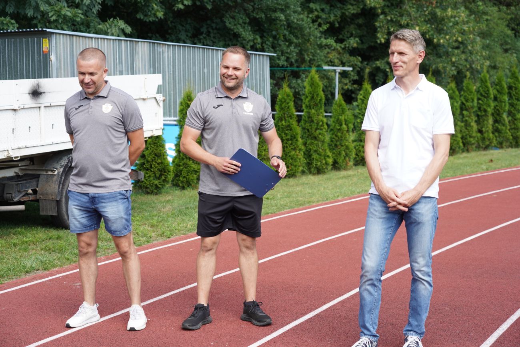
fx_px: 924
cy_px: 174
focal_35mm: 64
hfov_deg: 31.4
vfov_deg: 21.2
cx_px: 260
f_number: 4.5
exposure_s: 1/400
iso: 250
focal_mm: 64
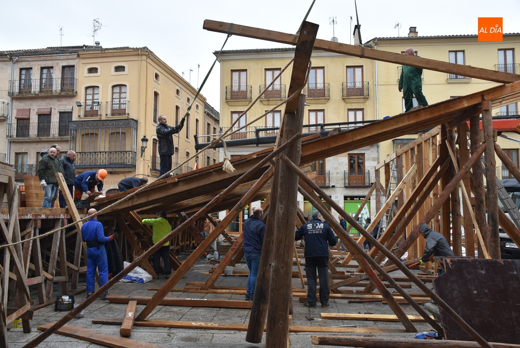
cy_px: 174
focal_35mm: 33
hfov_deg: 57.2
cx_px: 260
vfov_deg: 40.0
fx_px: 477
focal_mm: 22
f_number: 5
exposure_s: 1/100
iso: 400
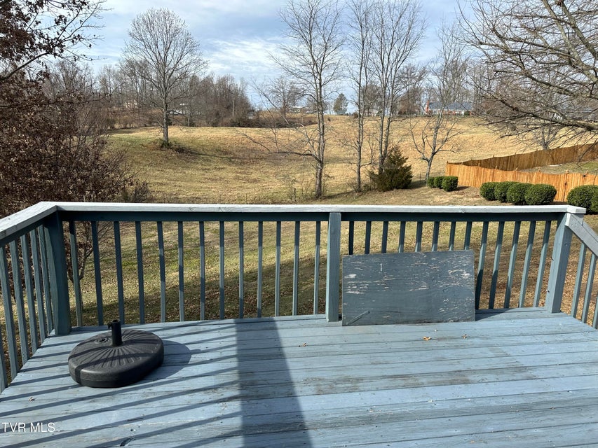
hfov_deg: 71.6
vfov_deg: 56.8
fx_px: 415
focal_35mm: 24
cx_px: 299
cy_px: 224
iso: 80
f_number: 1.78
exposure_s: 1/2660
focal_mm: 6.86
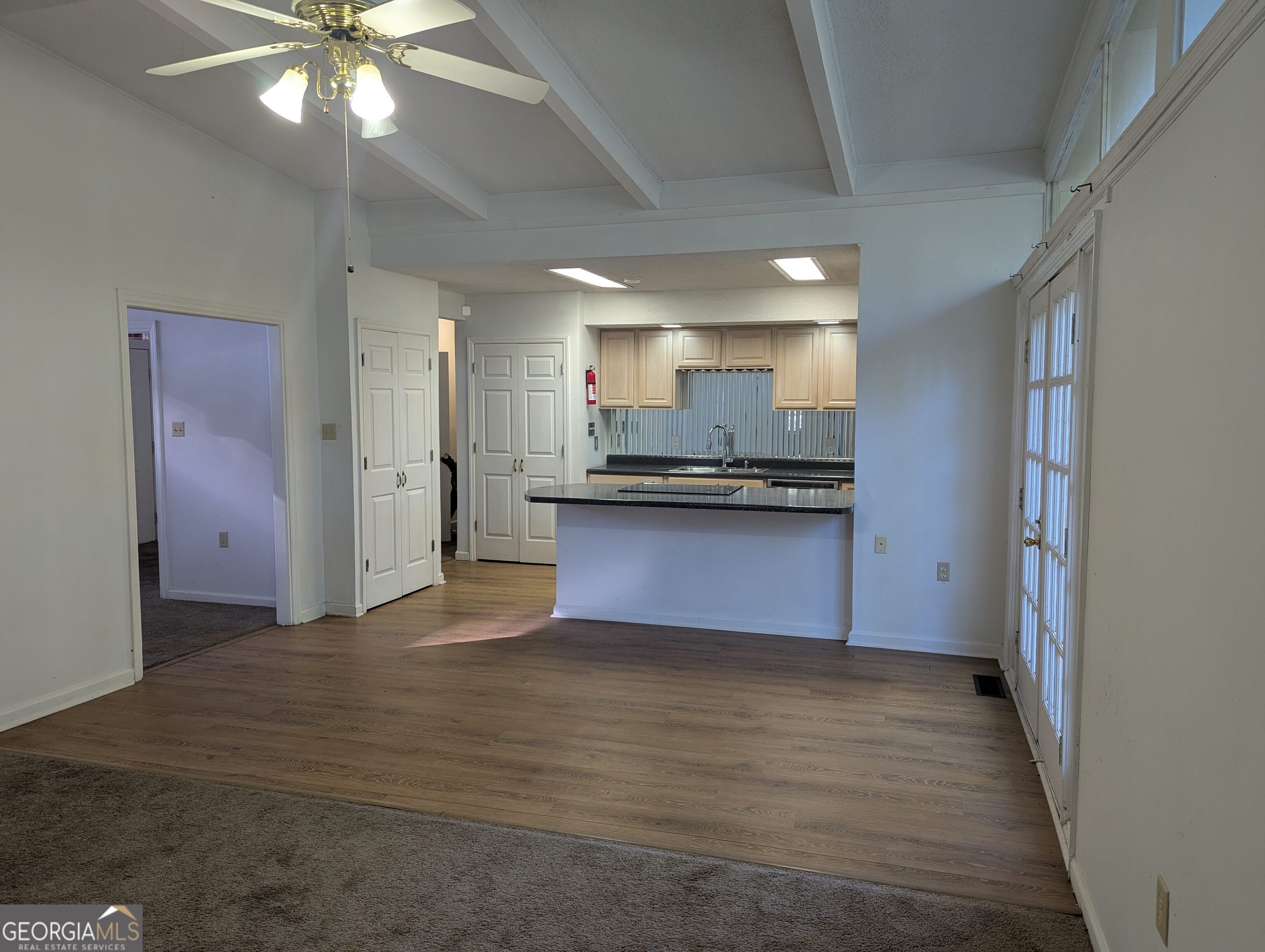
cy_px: 476
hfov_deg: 71.5
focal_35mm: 24
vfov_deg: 56.9
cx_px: 632
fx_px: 878
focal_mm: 6.81
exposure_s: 1/24
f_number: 1.85
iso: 40
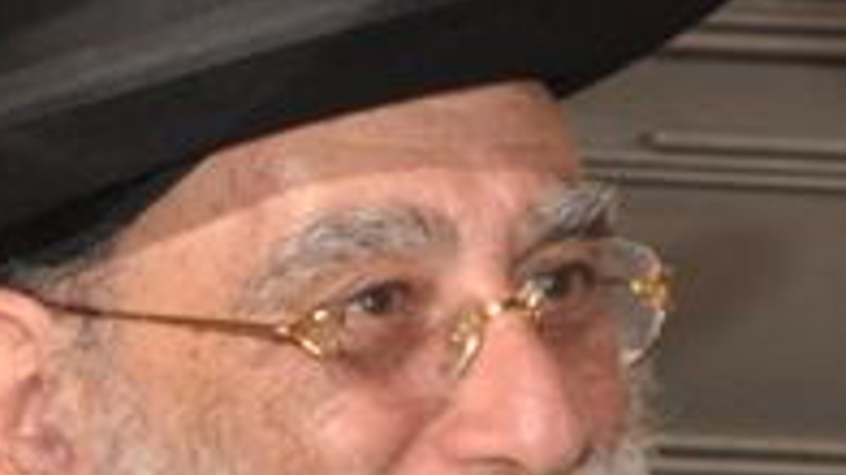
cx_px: 975
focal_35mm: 393
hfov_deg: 5.5
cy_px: 674
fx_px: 8811
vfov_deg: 3.1
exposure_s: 1/60
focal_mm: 48
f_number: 7.1
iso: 800
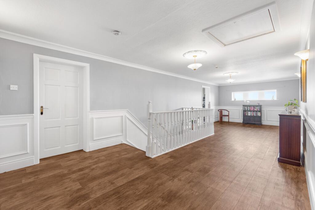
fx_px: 136
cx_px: 158
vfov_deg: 75.5
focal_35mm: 16
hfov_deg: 98.5
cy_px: 105
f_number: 7.1
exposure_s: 1/15
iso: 220
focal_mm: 15.5
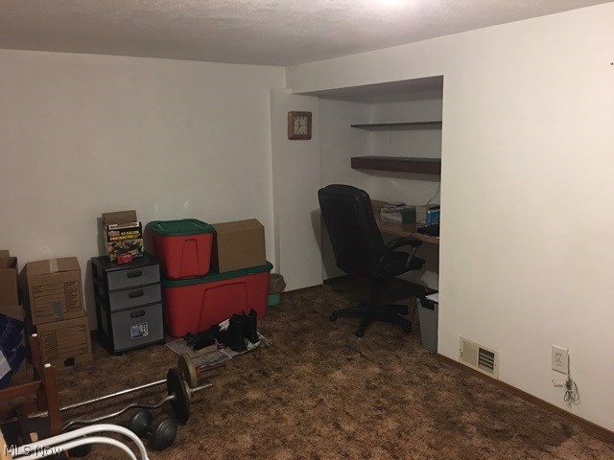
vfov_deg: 48.2
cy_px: 230
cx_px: 307
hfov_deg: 61.7
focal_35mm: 29
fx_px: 514
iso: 80
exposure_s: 1/4
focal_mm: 4.15
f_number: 2.2
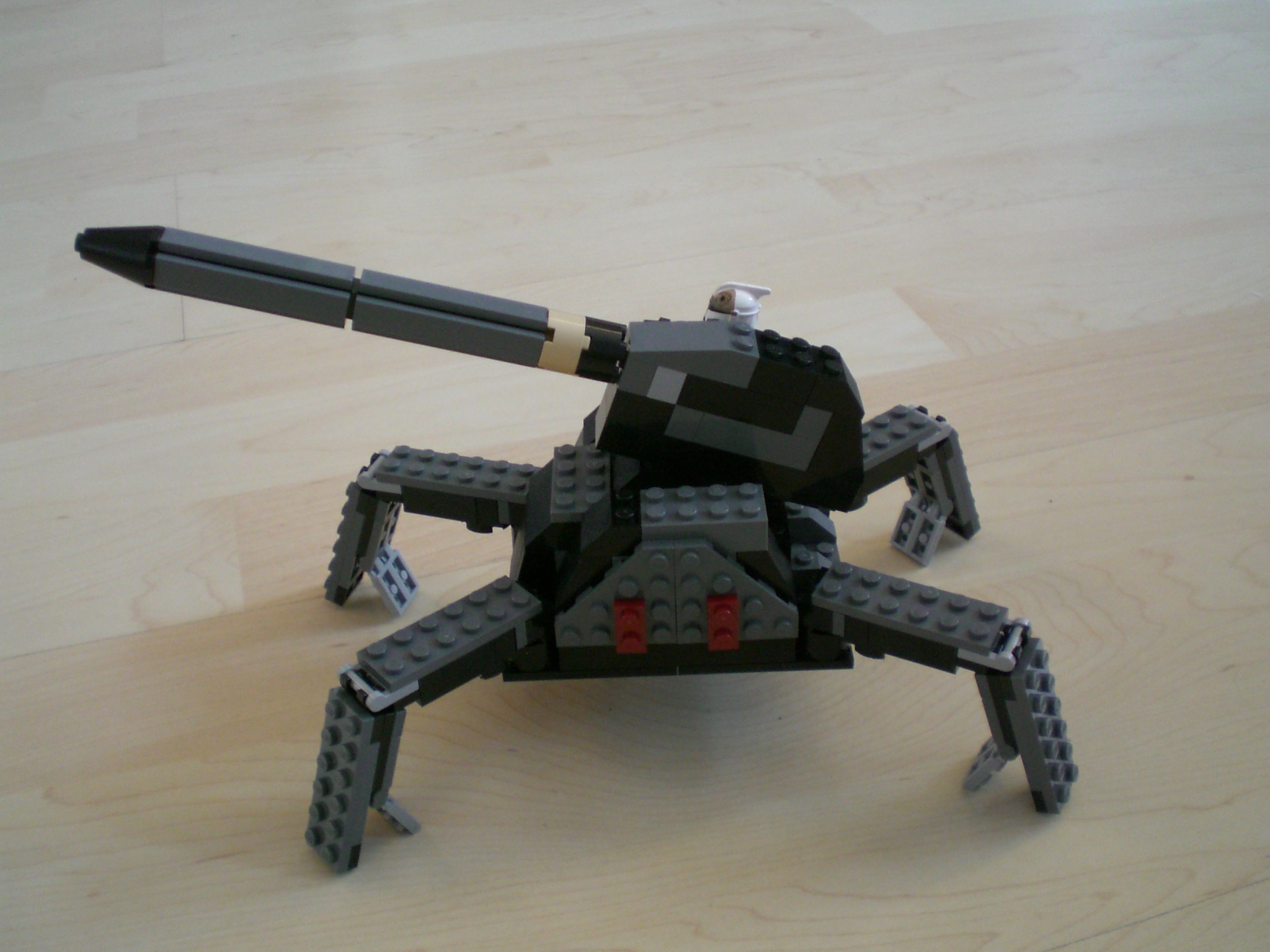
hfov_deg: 49.0
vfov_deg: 37.7
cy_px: 476
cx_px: 635
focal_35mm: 38
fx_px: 1394
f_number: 3.1
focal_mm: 6.3
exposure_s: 1/20
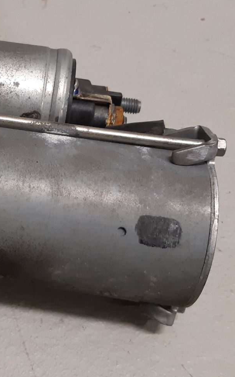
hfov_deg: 21.2
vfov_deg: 35.0
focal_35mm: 58
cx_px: -23
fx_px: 594
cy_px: 153
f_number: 1.7
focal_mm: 3.93
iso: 200
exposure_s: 1/50
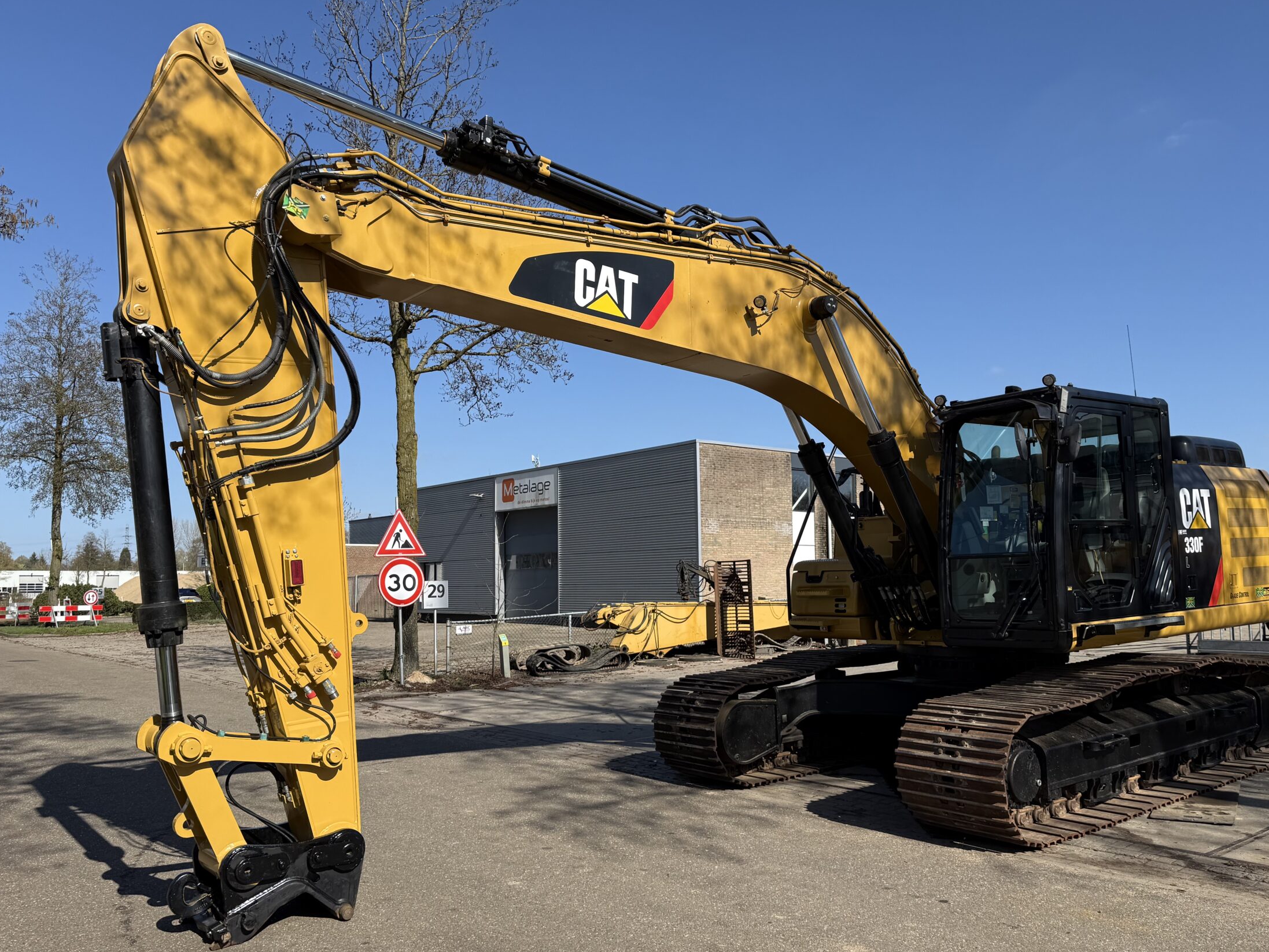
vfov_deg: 49.7
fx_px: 1027
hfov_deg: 63.4
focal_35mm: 28
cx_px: 662
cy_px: 505
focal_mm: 6.76
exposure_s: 1/4405
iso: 80
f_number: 1.78
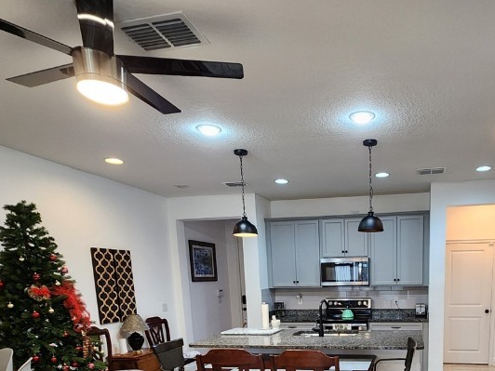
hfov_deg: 66.5
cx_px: 349
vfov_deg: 48.2
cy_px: 345
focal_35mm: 25
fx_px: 357
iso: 320
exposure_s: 1/40
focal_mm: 2.2
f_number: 2.2
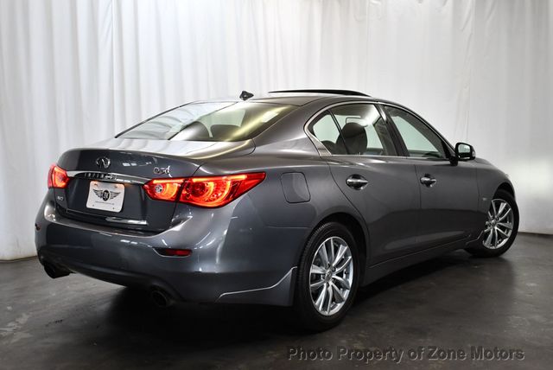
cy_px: 185
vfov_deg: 30.6
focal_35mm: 44
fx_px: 676
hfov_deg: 44.5
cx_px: 276
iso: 800
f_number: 3.8
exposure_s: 1/200
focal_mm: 22
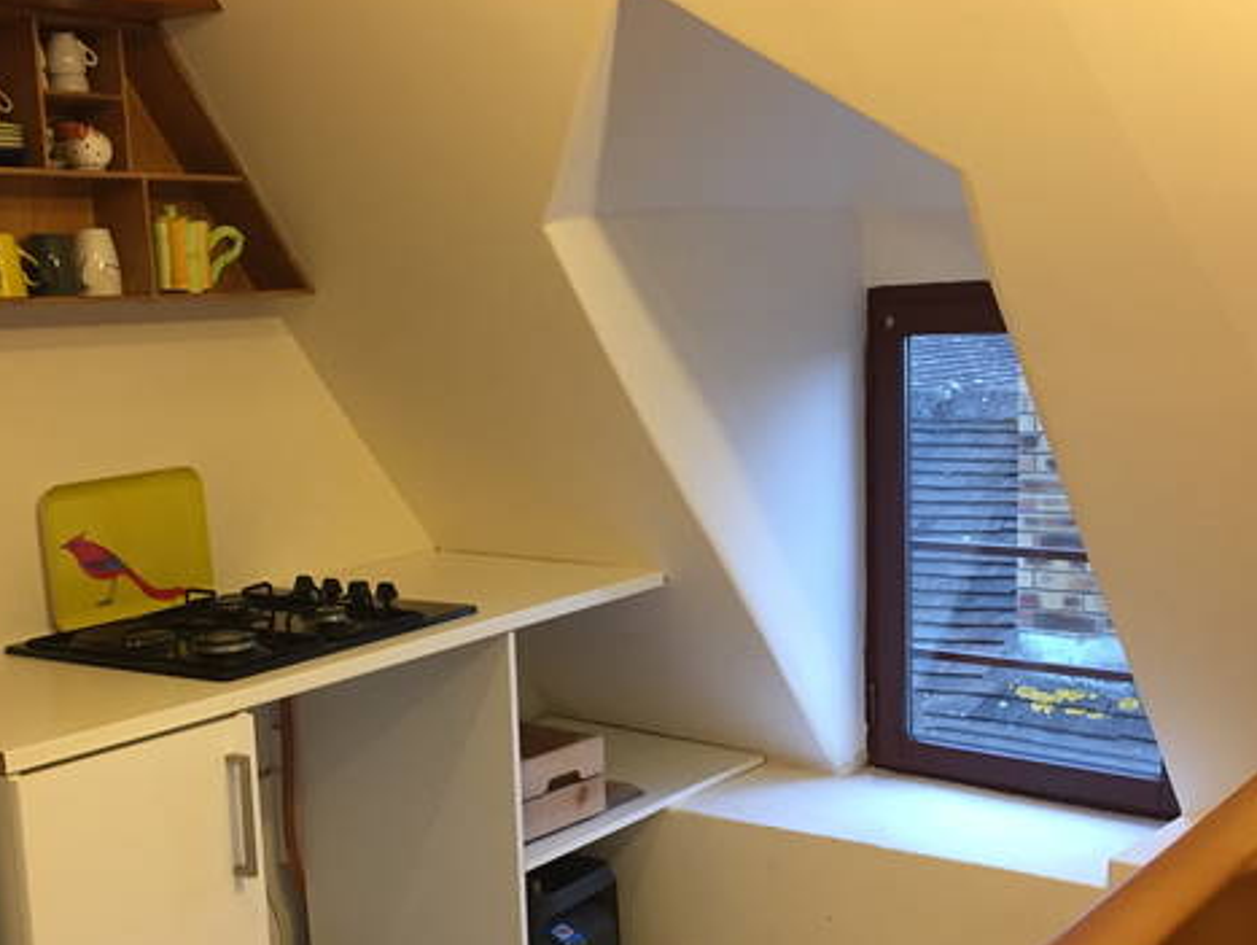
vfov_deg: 29.4
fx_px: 1781
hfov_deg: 38.8
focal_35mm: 49
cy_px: 654
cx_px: 517
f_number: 2.2
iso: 160
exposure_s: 1/33
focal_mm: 4.15
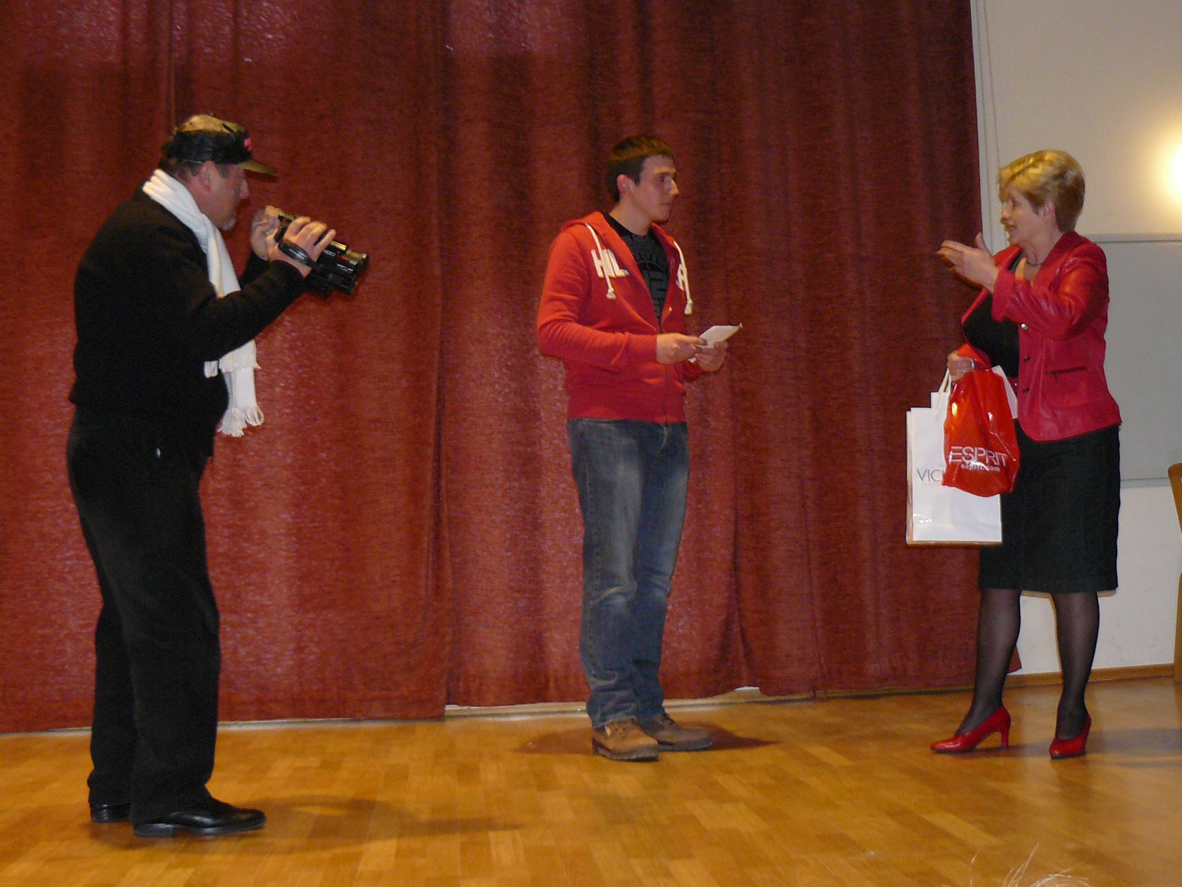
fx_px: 1229
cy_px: 444
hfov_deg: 51.4
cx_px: 591
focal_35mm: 36
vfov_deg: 39.7
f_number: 2.8
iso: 200
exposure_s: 1/30
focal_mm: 6
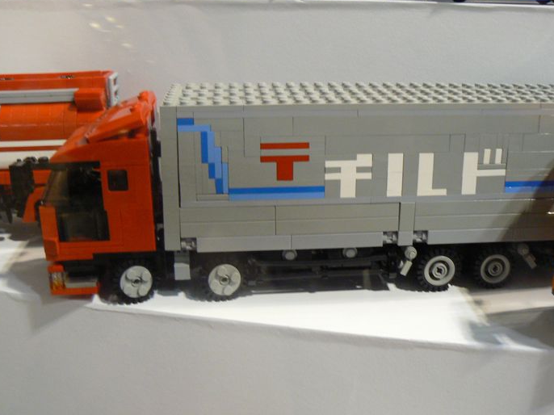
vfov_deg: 34.3
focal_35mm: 42
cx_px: 312
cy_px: 180
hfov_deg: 44.7
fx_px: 672
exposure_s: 1/20
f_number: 2.8
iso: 200
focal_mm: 6
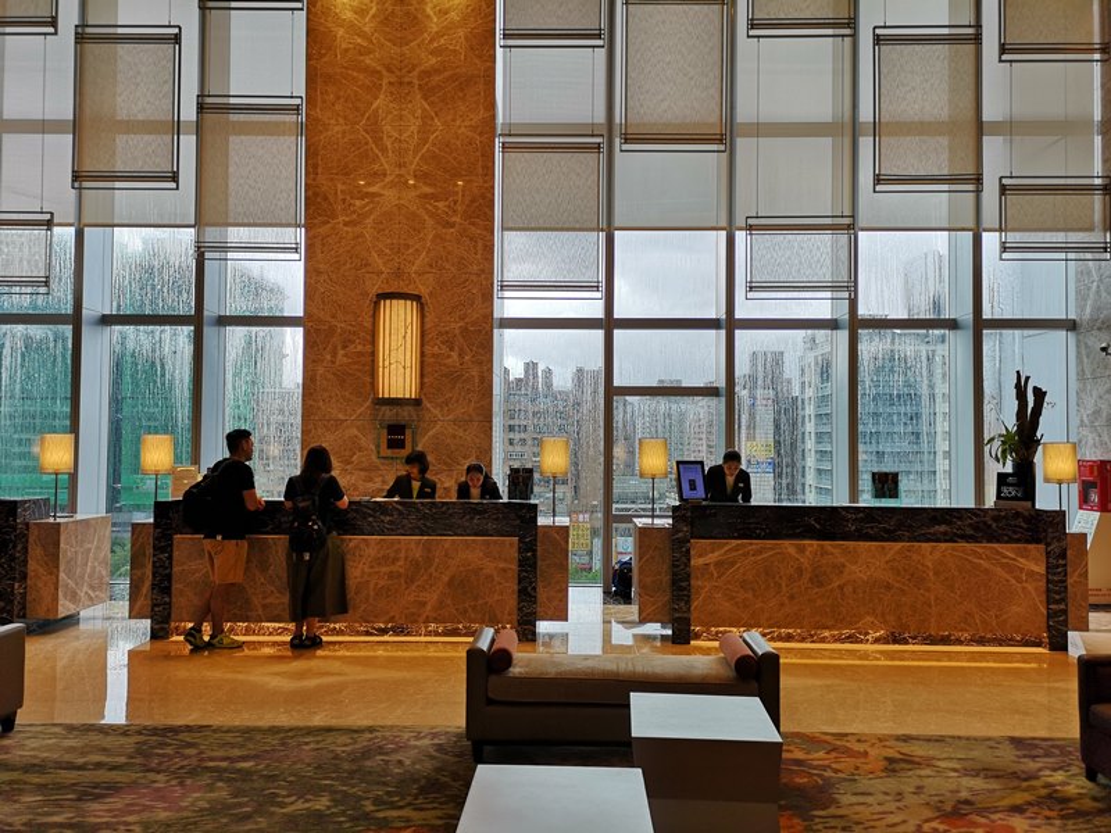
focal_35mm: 27
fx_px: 867
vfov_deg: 51.4
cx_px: 556
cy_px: 416
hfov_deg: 65.3
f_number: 1.8
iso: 50
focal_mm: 3.95
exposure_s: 1/241
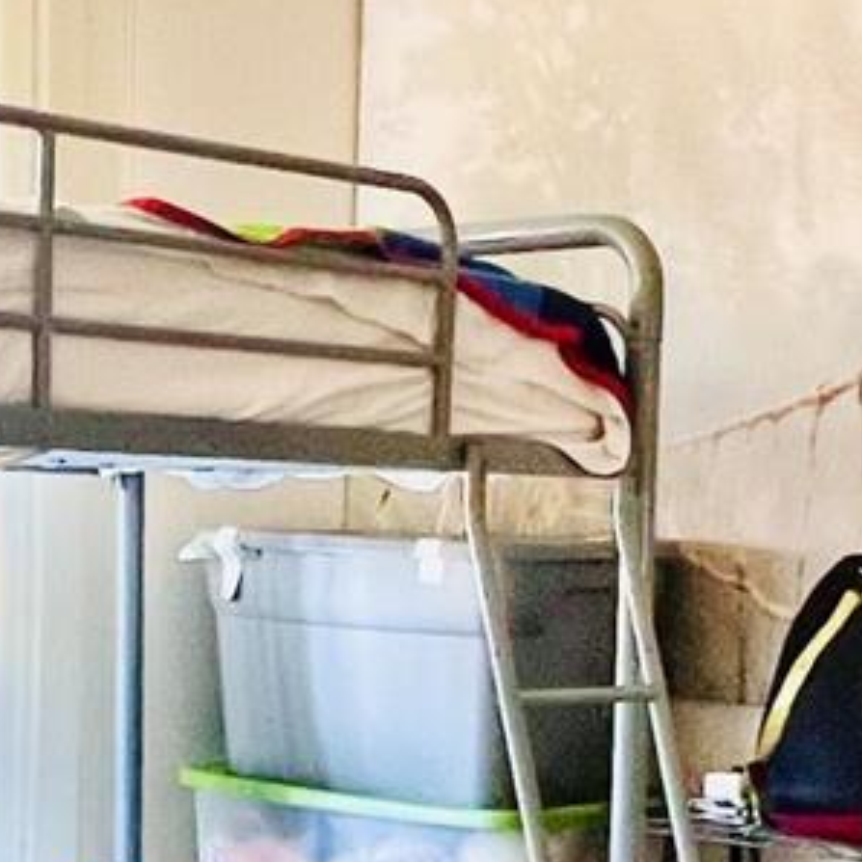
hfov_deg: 21.9
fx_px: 2226
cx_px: 376
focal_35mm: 79
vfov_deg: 21.1
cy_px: 894
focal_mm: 1.57
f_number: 1.8
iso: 320
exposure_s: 1/60
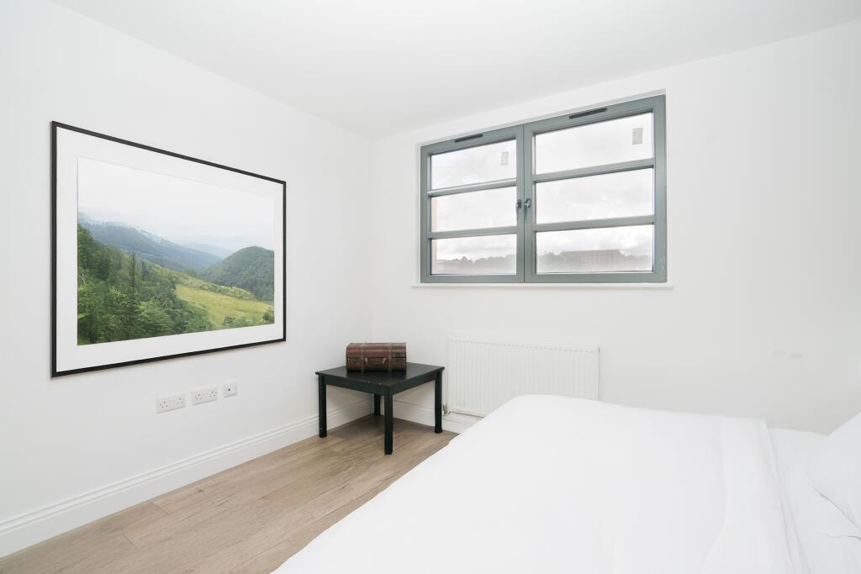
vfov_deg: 73.8
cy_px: 287
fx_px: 383
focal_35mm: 16
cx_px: 430
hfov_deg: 96.7
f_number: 7.1
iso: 125
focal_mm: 16
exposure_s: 1/250
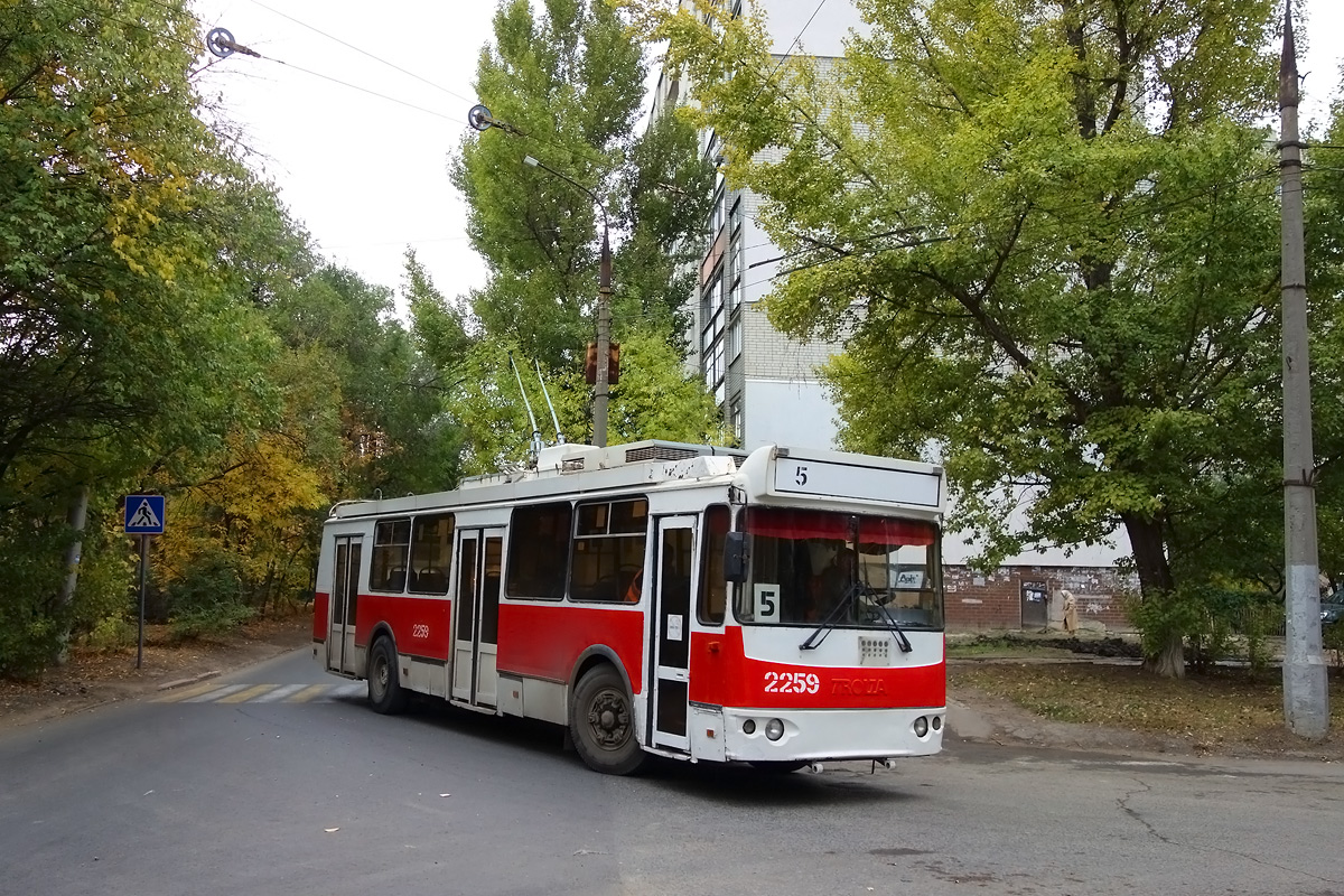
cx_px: 672
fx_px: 1045
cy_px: 448
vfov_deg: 46.4
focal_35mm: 28
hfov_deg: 65.5
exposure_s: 1/500
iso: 125
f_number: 2.2
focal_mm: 10.4
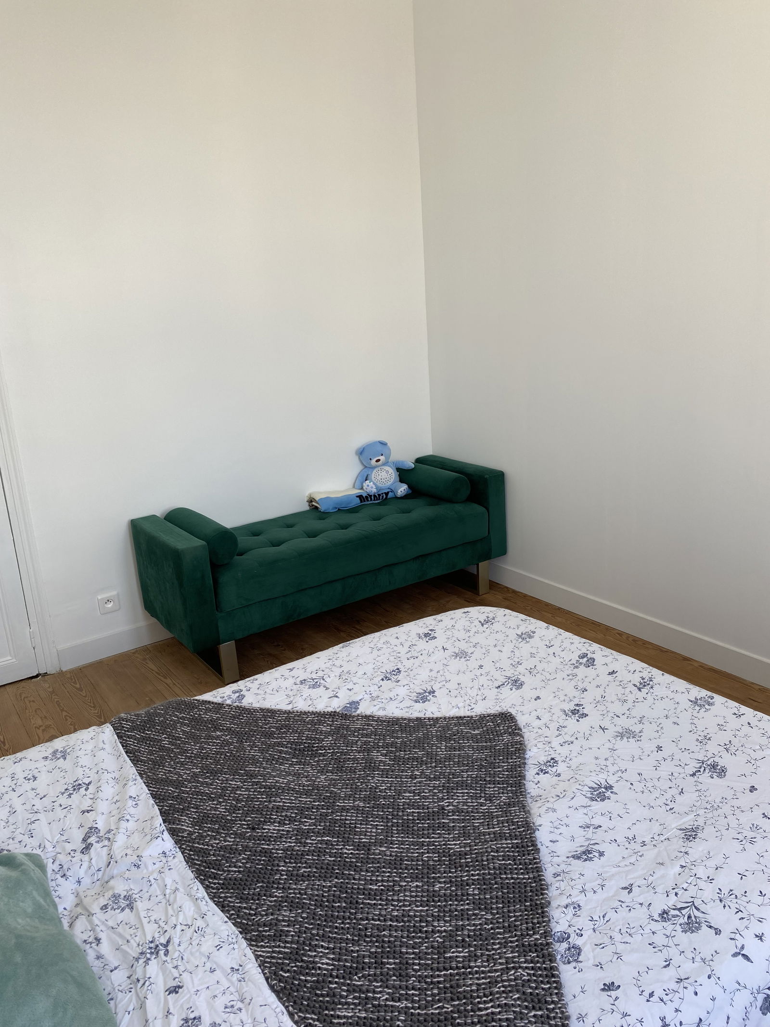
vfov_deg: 67.3
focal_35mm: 26
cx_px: 385
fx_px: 771
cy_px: 514
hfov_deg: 53.1
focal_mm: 4.25
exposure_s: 1/122
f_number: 1.8
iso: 40
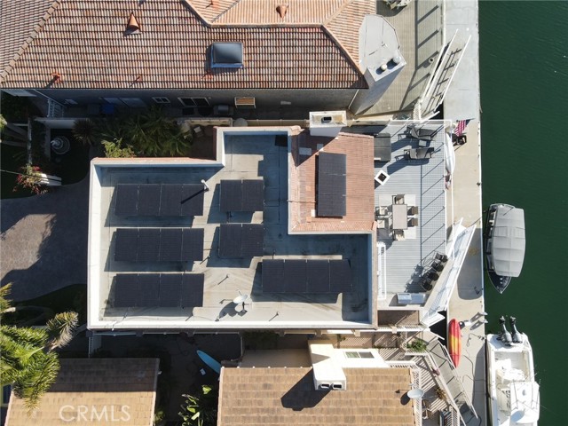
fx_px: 394
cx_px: 284
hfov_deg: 71.6
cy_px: 213
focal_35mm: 24
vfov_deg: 56.8
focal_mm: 4.5
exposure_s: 1/350
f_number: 2.8
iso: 100
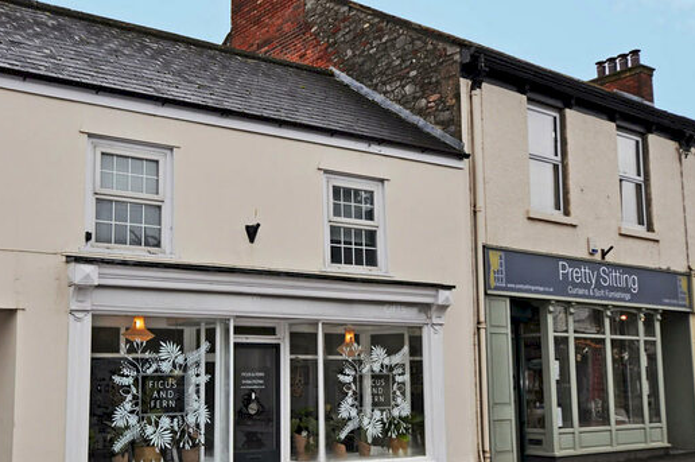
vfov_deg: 34.4
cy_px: 238
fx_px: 746
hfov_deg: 49.3
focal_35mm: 39
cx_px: 248
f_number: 6.3
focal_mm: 19
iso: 200
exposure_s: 1/200
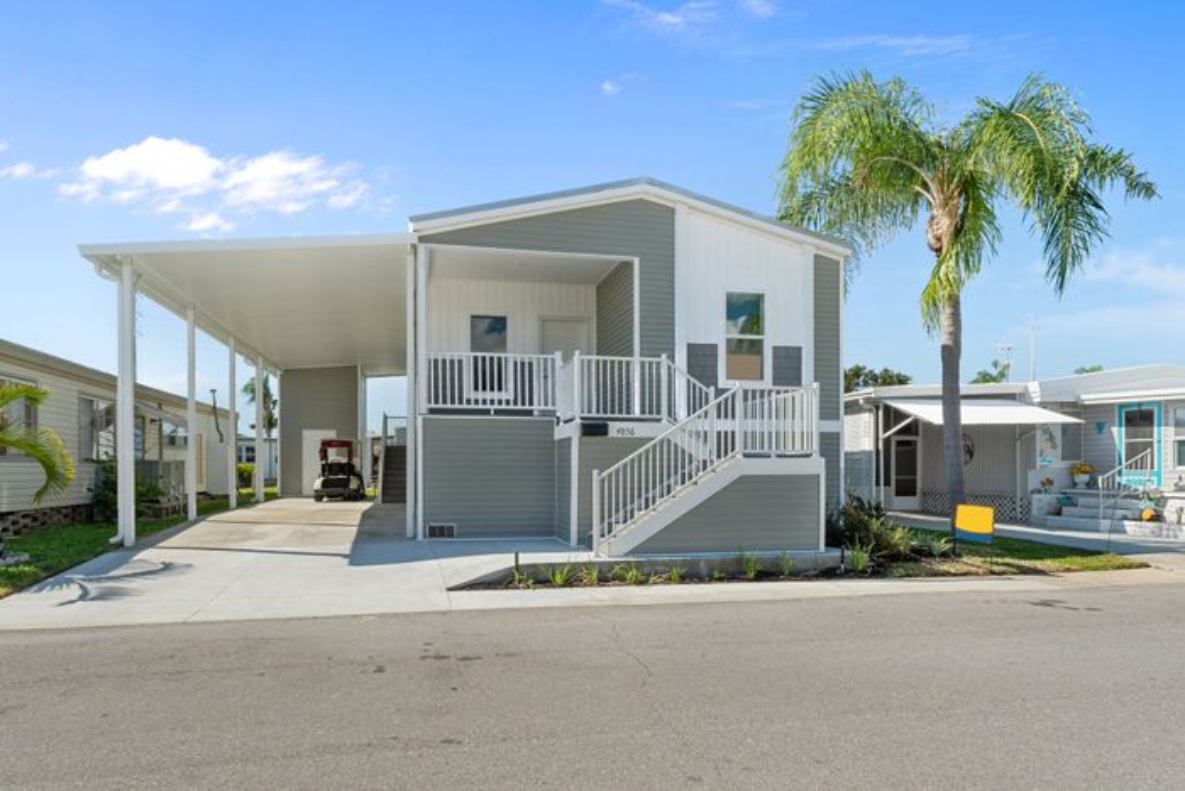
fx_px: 494
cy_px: 396
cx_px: 592
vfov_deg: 77.4
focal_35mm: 15
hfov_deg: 100.4
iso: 200
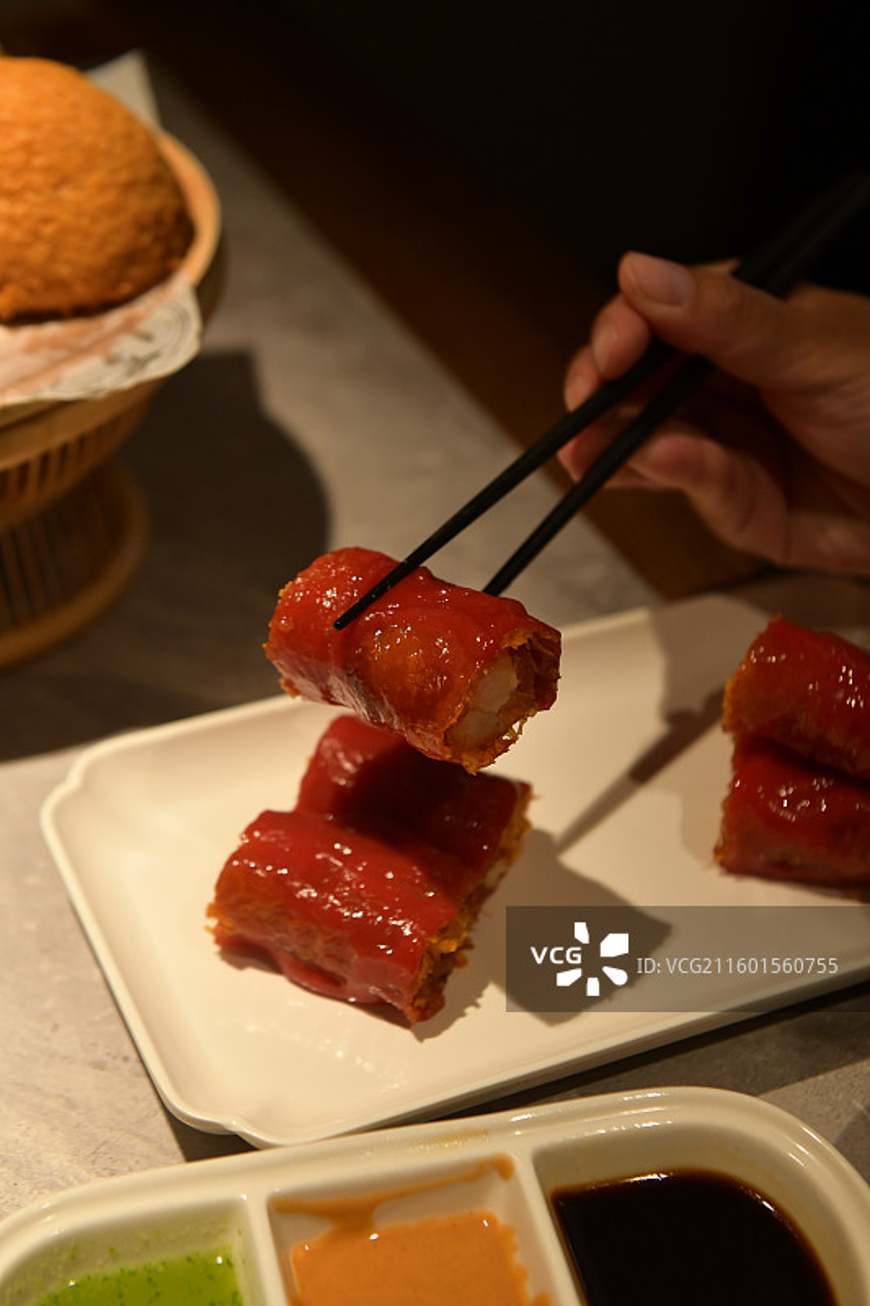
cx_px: 435
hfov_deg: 22.6
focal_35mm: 60
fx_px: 2176
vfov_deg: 33.4
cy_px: 653
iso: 1600
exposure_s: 1/250
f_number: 5
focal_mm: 60
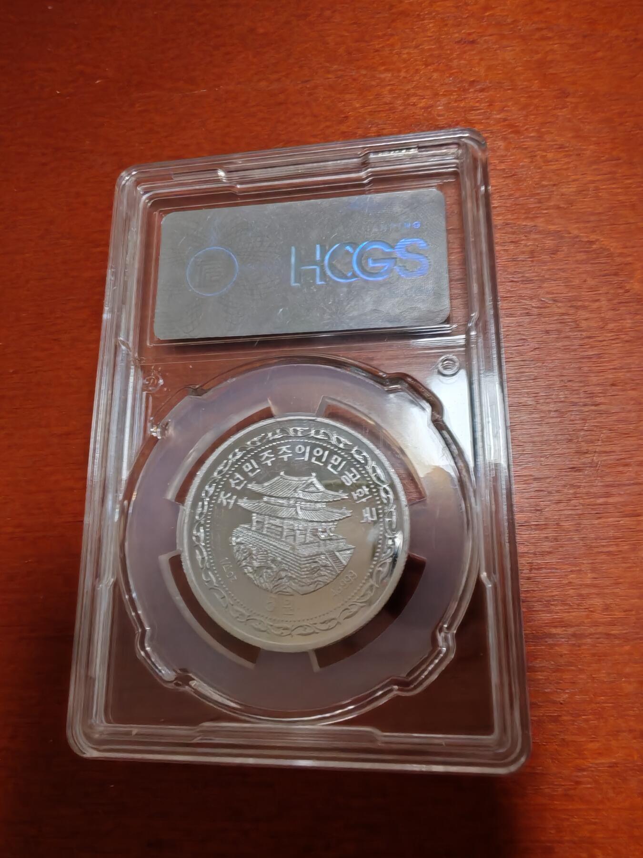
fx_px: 644
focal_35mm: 26
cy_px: 429
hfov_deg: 53.1
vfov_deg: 67.3
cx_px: 322
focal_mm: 1.96
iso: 125
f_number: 2.2
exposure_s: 1/20
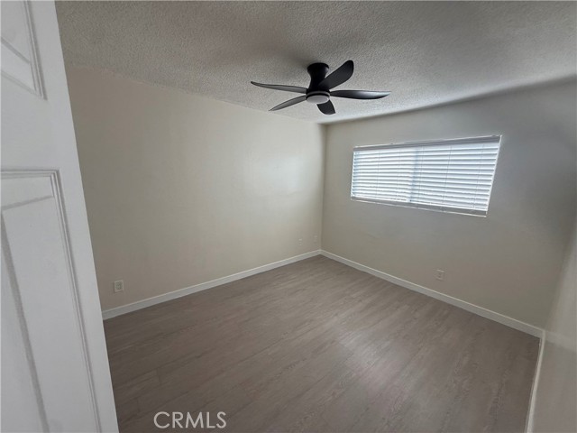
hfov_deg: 102.1
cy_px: 216
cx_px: 288
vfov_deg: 85.7
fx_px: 233
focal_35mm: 14
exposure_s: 1/102
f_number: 2.2
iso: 40
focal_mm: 2.22
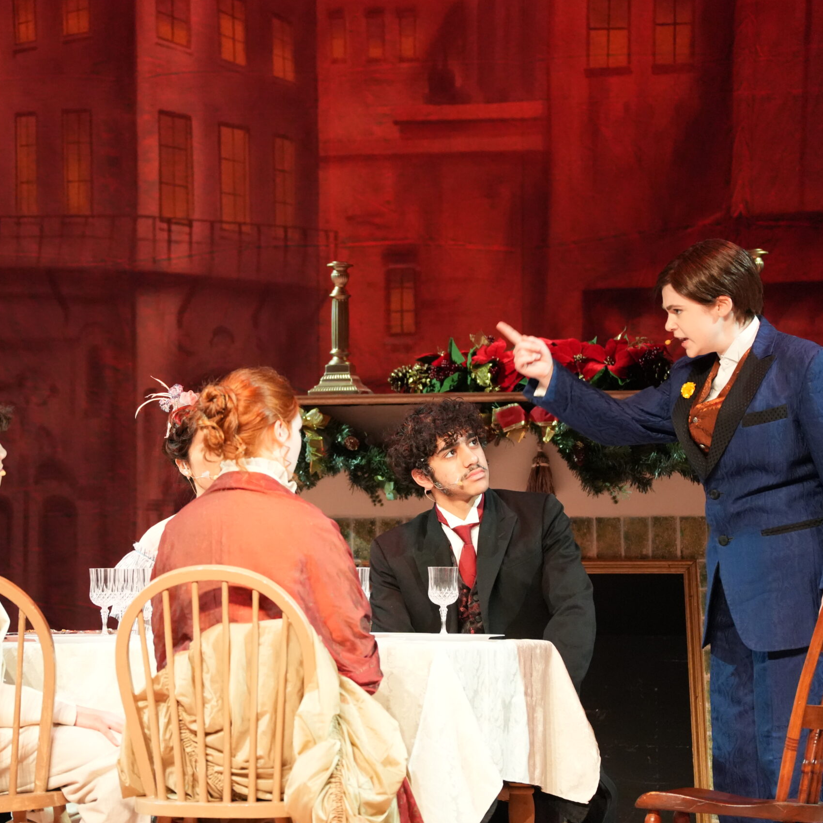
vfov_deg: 7.4
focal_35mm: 238
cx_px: 290
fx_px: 6402
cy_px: 411
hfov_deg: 7.4
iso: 8000
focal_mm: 186
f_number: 5.6
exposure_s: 1/200
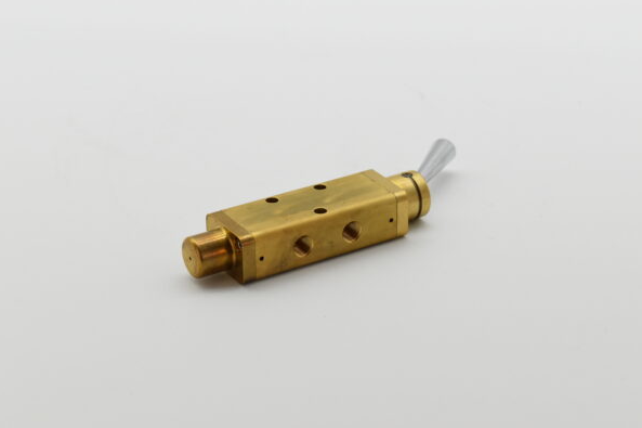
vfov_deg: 16.3
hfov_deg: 24.3
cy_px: 213
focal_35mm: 84
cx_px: 322
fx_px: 1489
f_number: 8
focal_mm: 55
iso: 1600
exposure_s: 1/1250
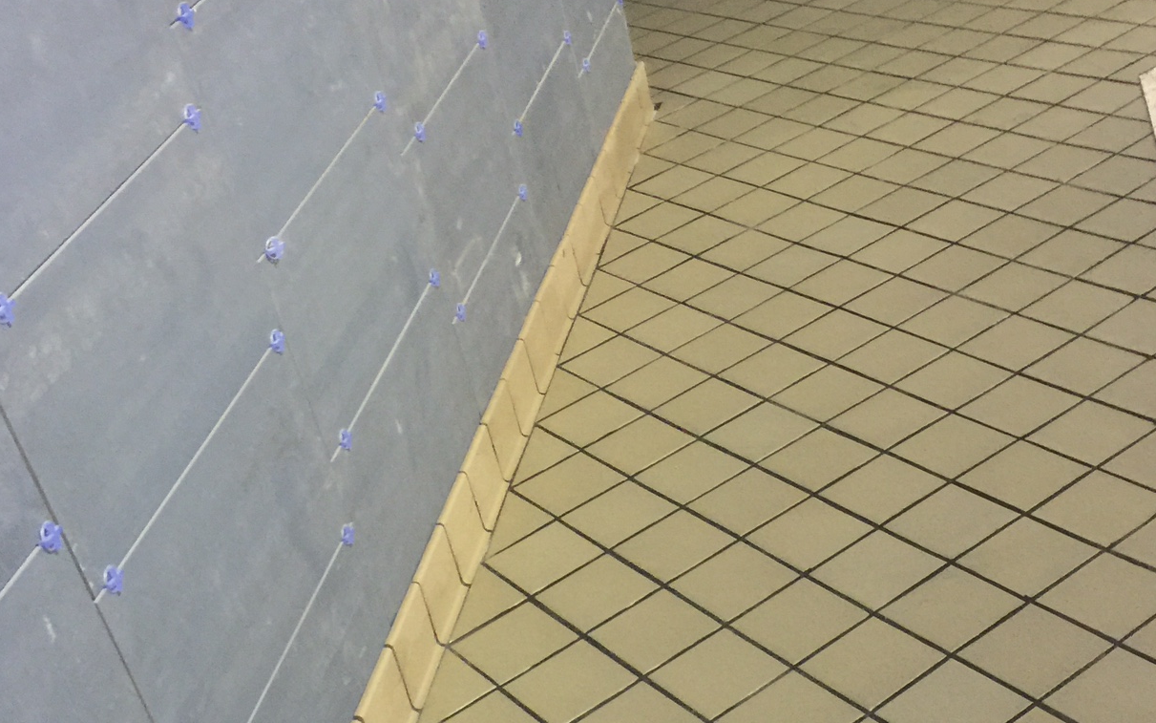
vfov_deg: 24.5
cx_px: 622
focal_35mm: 52
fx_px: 1638
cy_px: 585
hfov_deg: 38.8
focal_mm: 4.15
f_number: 2.2
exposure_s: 1/4
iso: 80
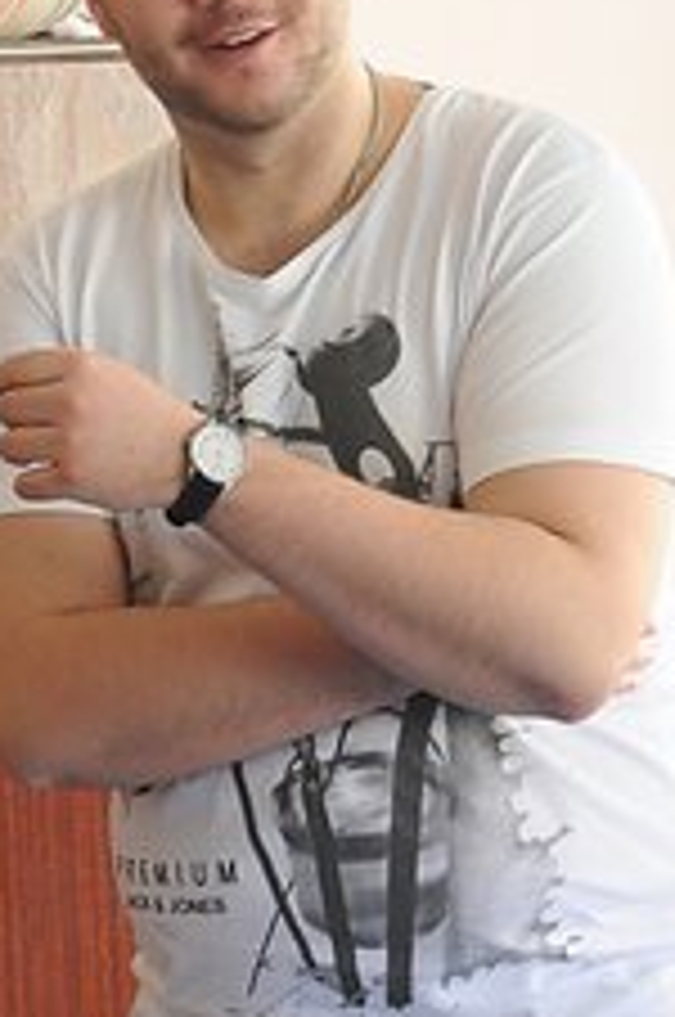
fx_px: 7870
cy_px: 742
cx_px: 310
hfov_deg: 4.9
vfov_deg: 7.4
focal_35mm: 279
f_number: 8
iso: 500
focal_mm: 70
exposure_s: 1/25
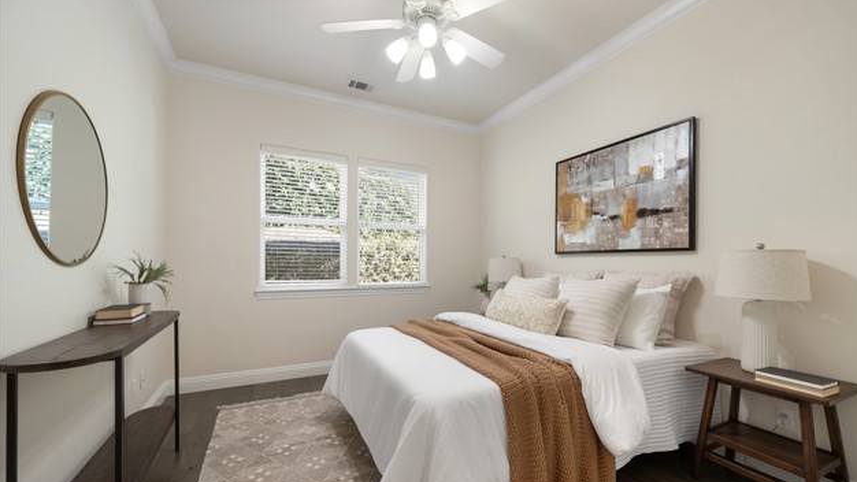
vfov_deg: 70.3
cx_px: 435
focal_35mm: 15
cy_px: 266
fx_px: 341
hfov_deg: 103.0
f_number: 8
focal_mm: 14
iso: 100
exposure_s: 1/3
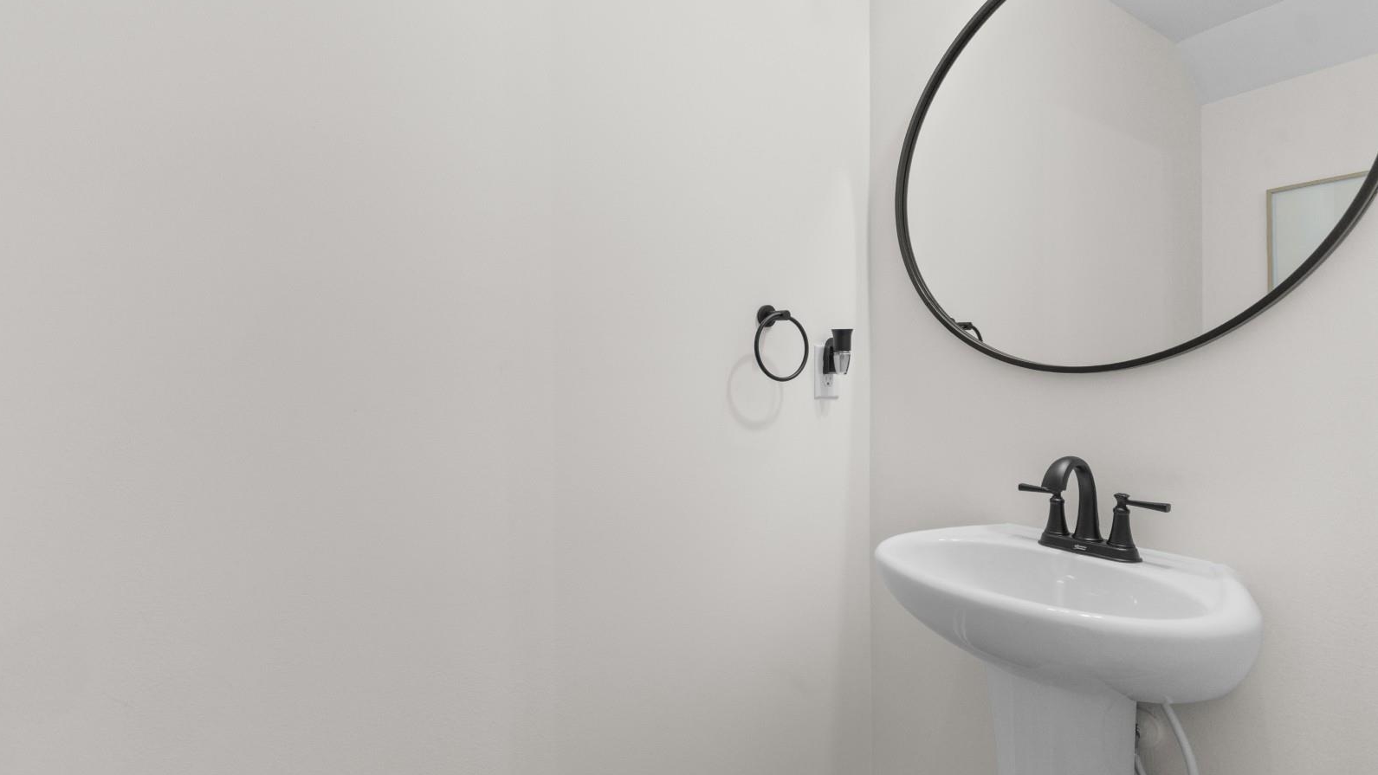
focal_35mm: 16
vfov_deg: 67.0
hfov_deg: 99.4
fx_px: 585
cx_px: 677
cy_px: 364
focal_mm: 10
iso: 100
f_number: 4.5
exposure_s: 1/3
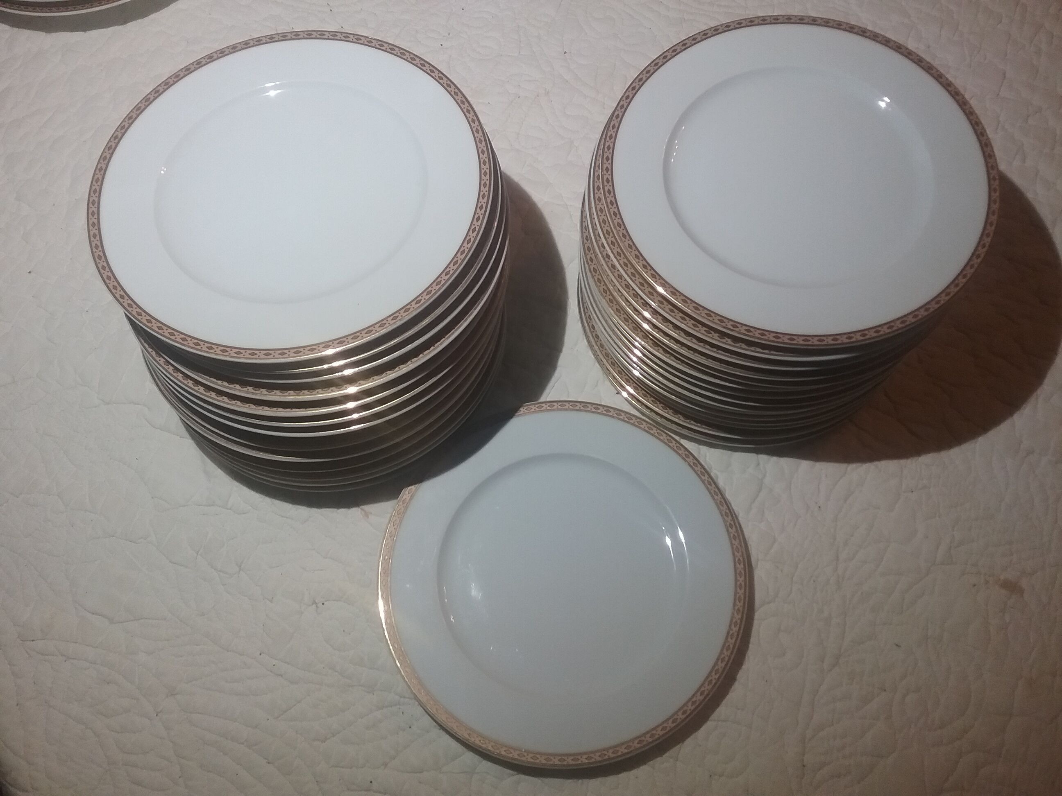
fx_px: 951
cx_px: 531
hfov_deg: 58.4
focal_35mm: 31
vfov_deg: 45.4
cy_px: 398
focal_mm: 3.3
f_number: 2.2
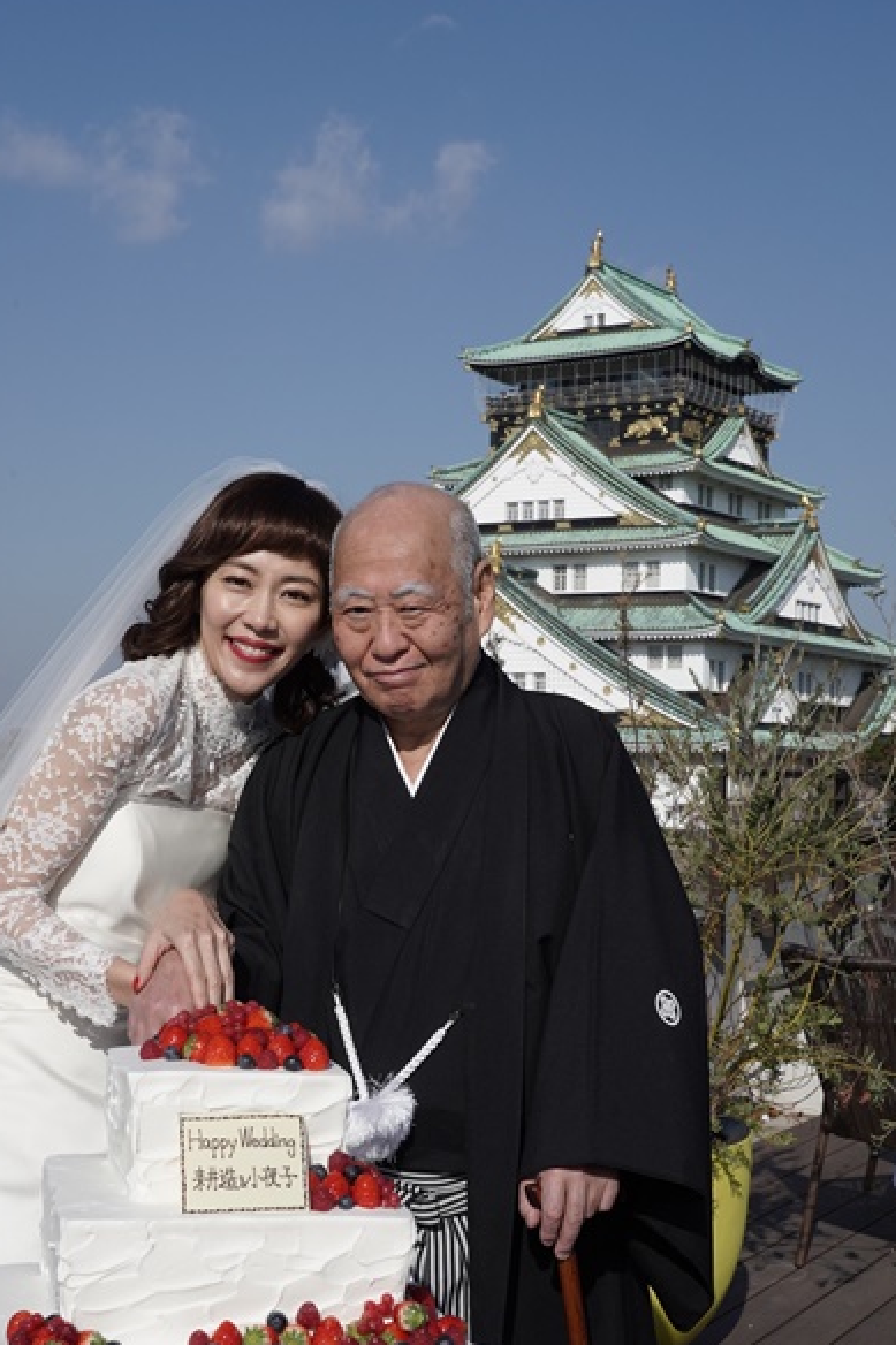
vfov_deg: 38.2
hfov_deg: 26.0
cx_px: 415
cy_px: 690
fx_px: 1942
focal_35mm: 52
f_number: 18
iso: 400
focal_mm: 45
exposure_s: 1/500
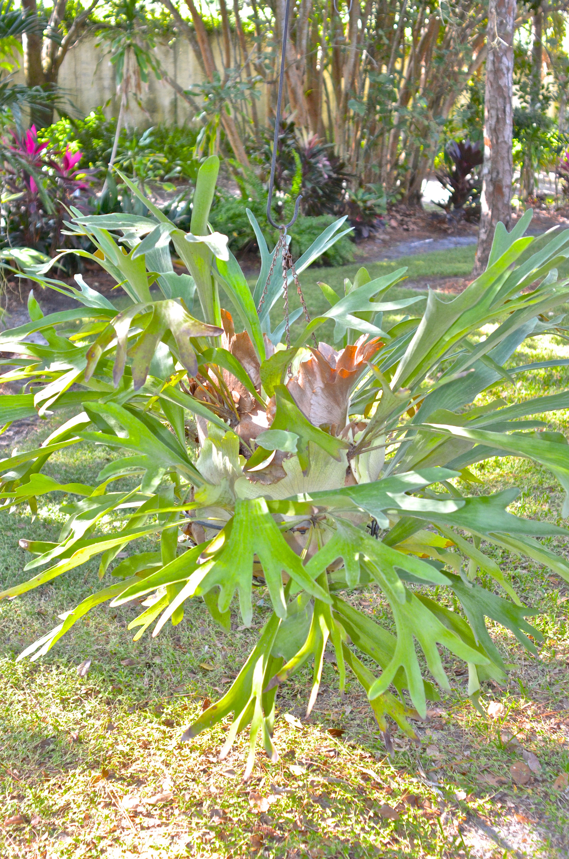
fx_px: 1107
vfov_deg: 42.4
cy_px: 430
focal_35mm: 46
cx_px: 284
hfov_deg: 28.8
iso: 800
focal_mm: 31
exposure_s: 1/200
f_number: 3.5
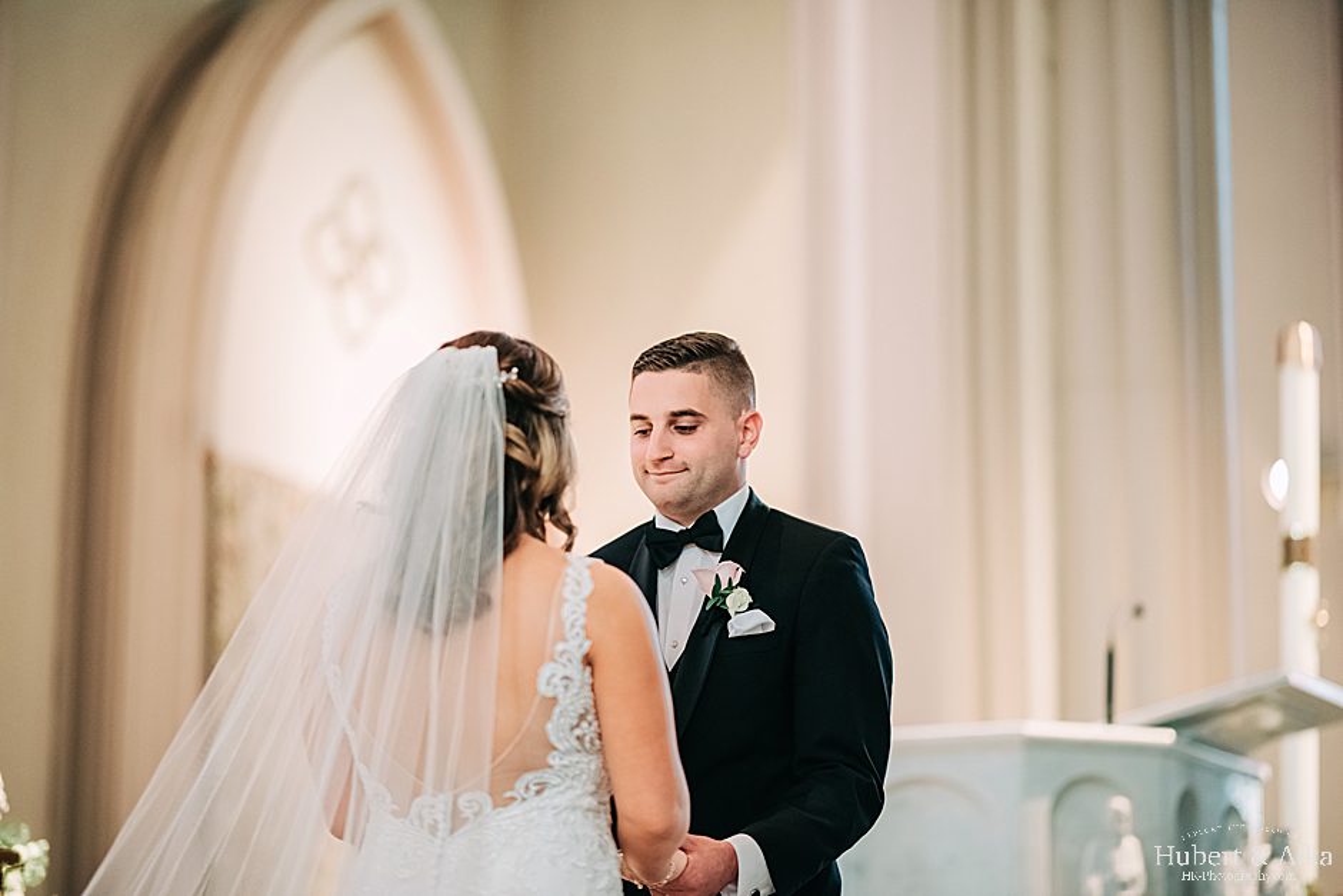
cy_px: 448
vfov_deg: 13.0
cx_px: 672
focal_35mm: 105
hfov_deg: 19.5
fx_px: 3917
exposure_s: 1/125
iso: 1250
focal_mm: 105
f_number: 1.4
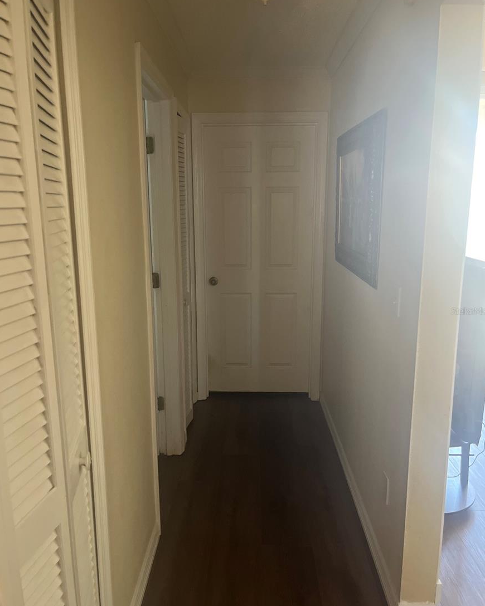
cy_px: 311
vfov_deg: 62.2
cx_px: 240
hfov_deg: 51.5
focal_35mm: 28
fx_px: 503
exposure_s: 1/36
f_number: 1.6
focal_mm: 5.1
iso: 500
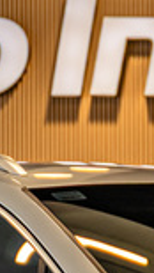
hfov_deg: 3.5
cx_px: 279
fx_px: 2518
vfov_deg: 6.1
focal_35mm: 348
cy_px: 434
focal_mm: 50
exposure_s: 1/200
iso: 200
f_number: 2.8
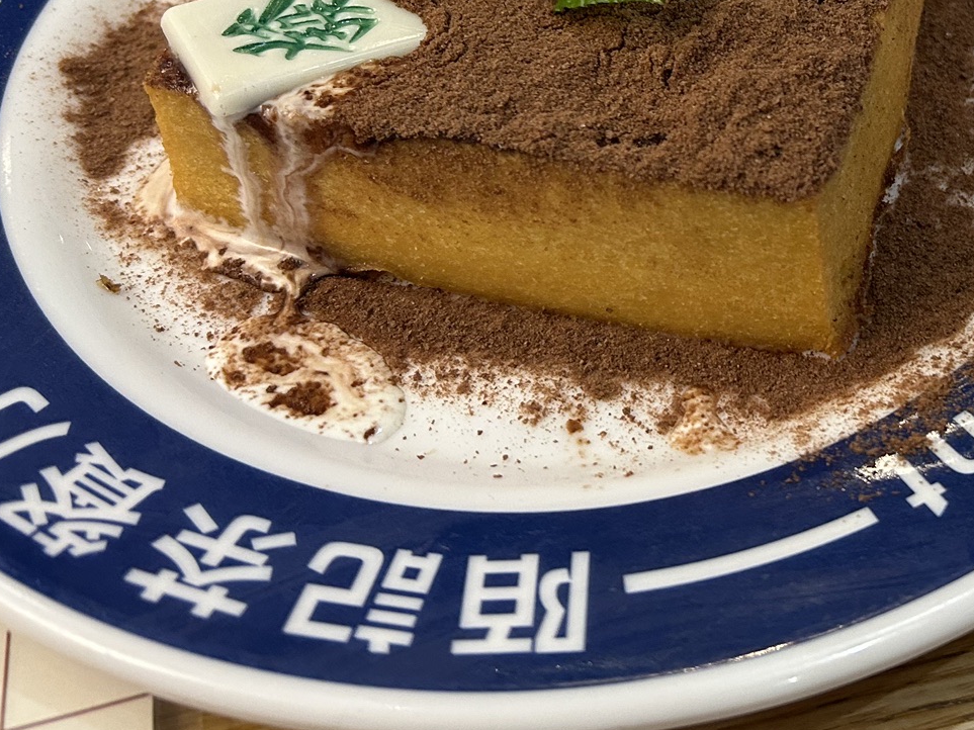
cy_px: 61
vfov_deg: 26.1
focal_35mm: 54
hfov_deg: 34.3
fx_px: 1519
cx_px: 803
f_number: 1.5
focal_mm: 5.7
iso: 250
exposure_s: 1/50
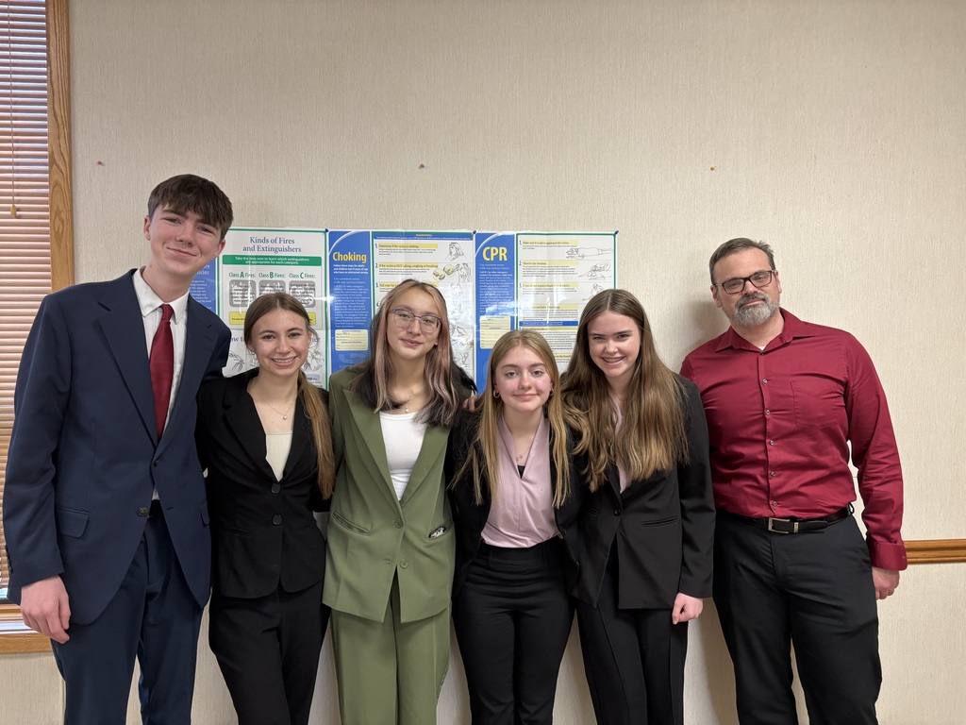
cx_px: 483
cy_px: 362
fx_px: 726
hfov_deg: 67.3
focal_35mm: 26
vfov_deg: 53.1
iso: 160
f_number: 1.6
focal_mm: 5.96
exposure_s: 1/60
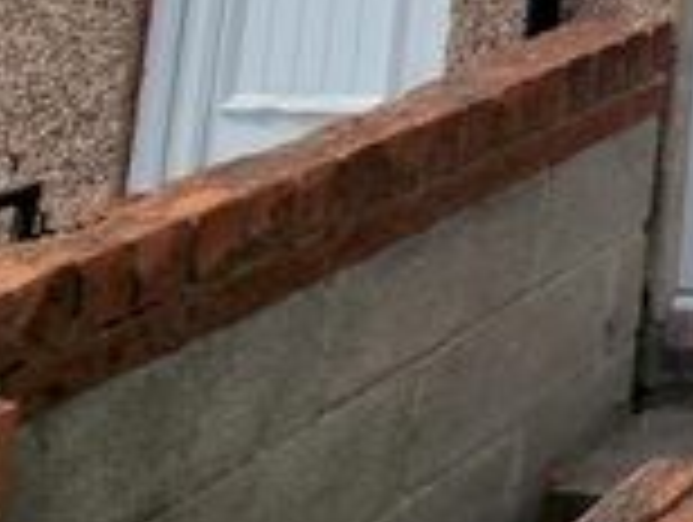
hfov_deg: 19.0
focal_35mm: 59
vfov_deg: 16.6
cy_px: -601
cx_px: 1395
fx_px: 1183
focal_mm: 2.2
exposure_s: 1/1692
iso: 50
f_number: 2.2
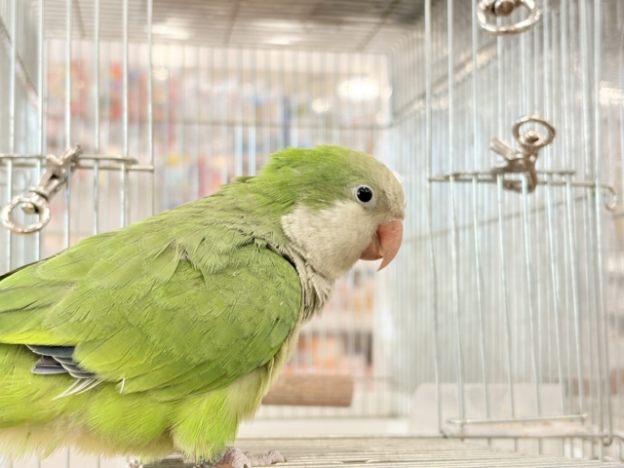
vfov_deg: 28.0
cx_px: 312
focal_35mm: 52
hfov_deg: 36.8
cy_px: 234
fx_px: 937
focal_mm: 5.96
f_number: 1.6
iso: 50
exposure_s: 1/50
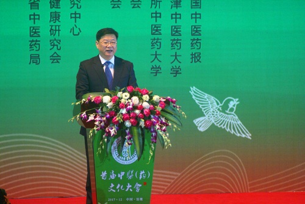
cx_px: 152
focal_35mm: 315
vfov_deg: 4.4
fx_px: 2670
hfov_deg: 6.5
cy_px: 102
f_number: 5.6
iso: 800
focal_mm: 210
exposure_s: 1/60
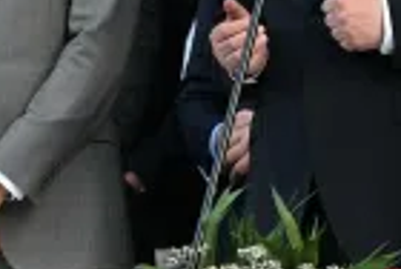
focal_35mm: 359
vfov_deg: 3.8
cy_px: -34
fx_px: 4007
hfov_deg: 5.7
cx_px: 235
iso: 2000
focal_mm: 105
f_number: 4
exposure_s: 1/500
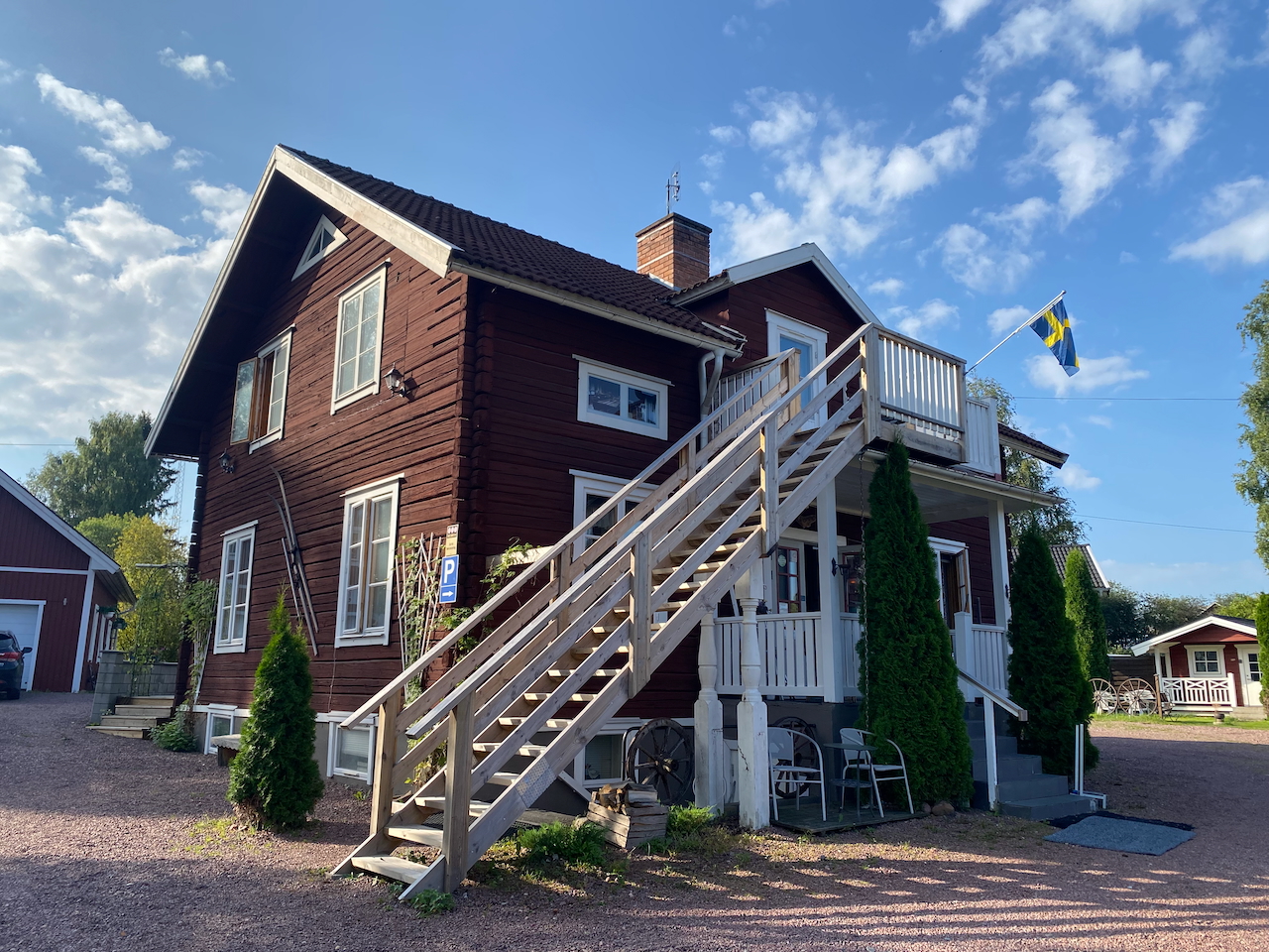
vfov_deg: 53.1
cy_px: 476
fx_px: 953
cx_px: 634
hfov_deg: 67.3
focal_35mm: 26
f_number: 1.8
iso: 32
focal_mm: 4.25
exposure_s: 1/1927
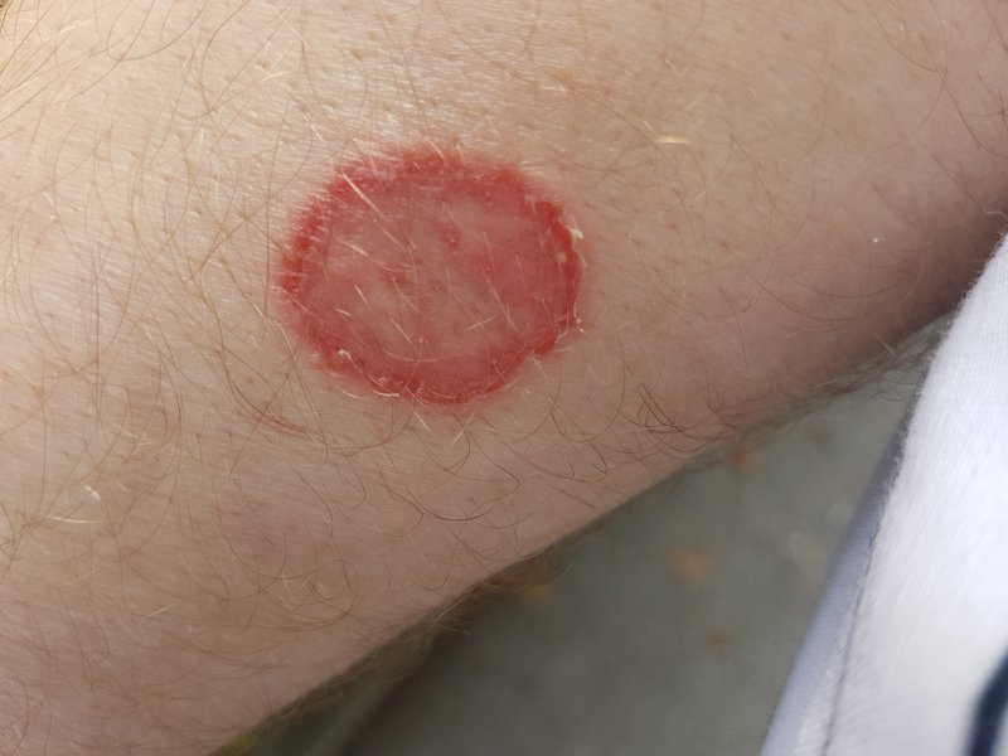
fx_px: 757
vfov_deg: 53.1
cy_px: 378
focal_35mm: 26
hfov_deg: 67.3
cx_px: 504
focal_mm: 4.2
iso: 40
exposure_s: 1/492
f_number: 1.7
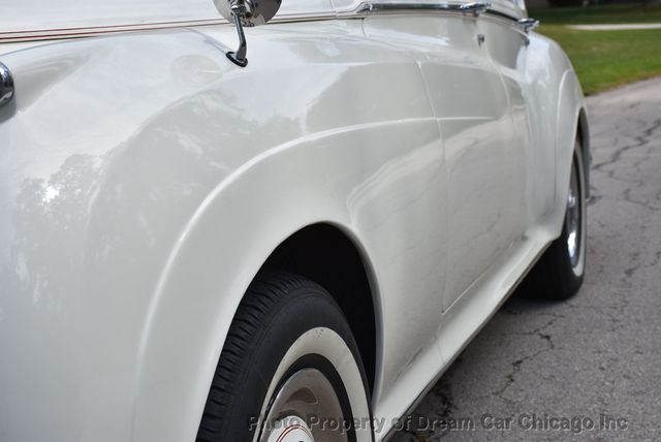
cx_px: 330
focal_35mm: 72
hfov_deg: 28.0
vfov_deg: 19.0
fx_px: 1323
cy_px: 221
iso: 140
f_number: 8
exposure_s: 1/500
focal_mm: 48
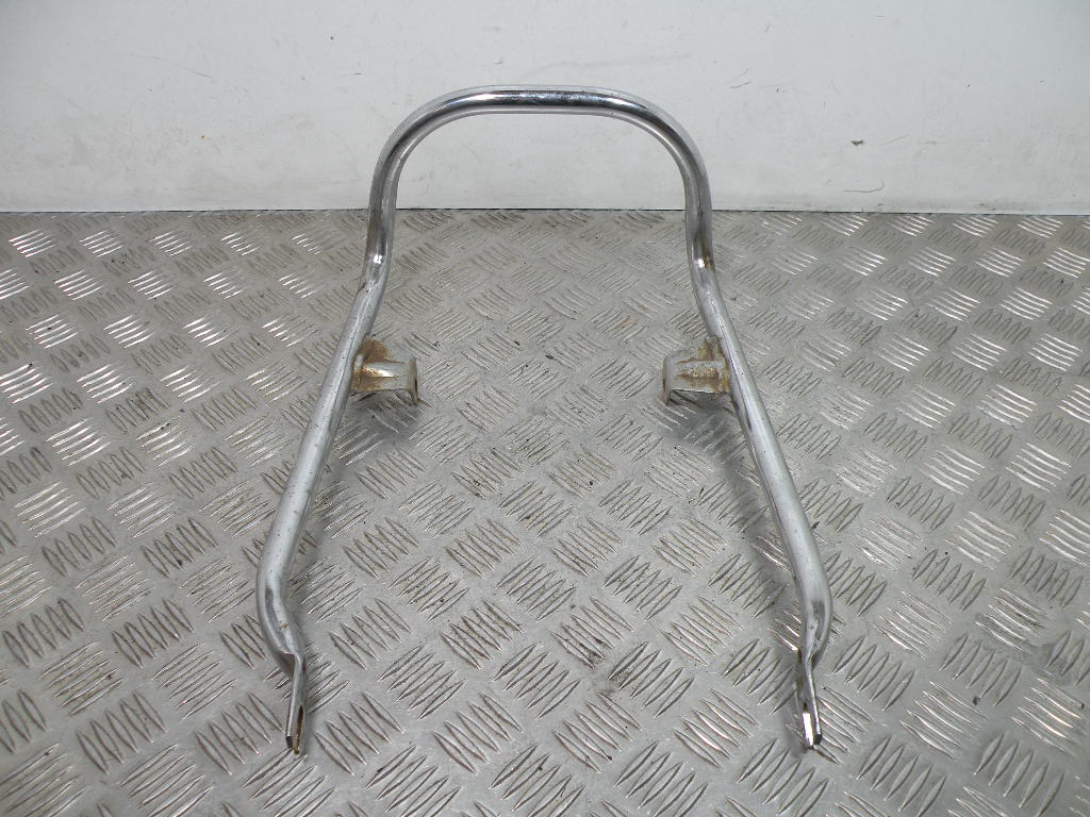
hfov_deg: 65.3
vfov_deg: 51.4
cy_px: 408
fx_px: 850
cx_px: 545
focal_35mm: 27
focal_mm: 4.7
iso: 64
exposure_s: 1/78
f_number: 3.2
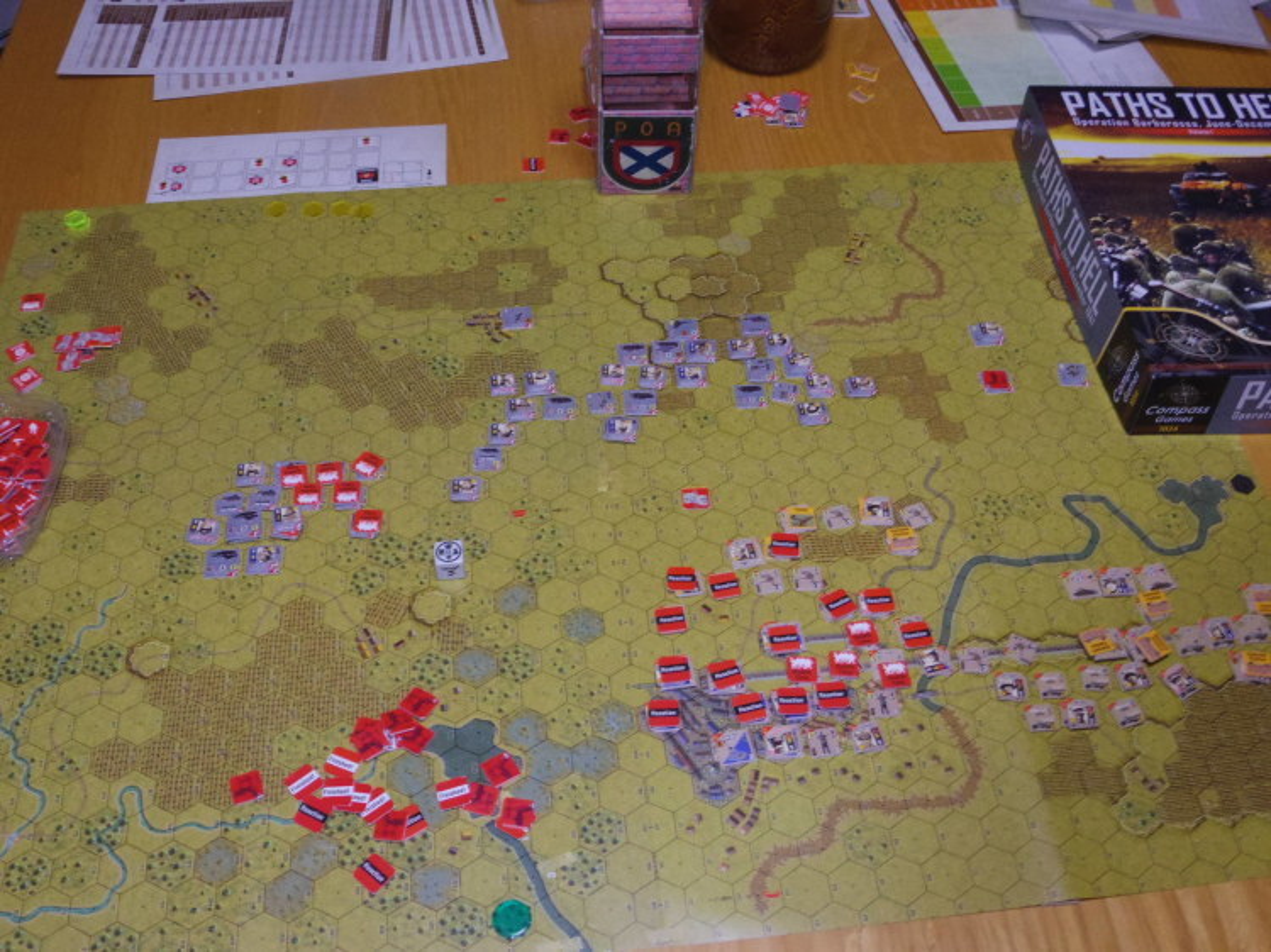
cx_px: 636
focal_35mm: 37
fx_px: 1358
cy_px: 476
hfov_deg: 50.2
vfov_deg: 38.6
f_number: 8
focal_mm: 8
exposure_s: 1/20
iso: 800
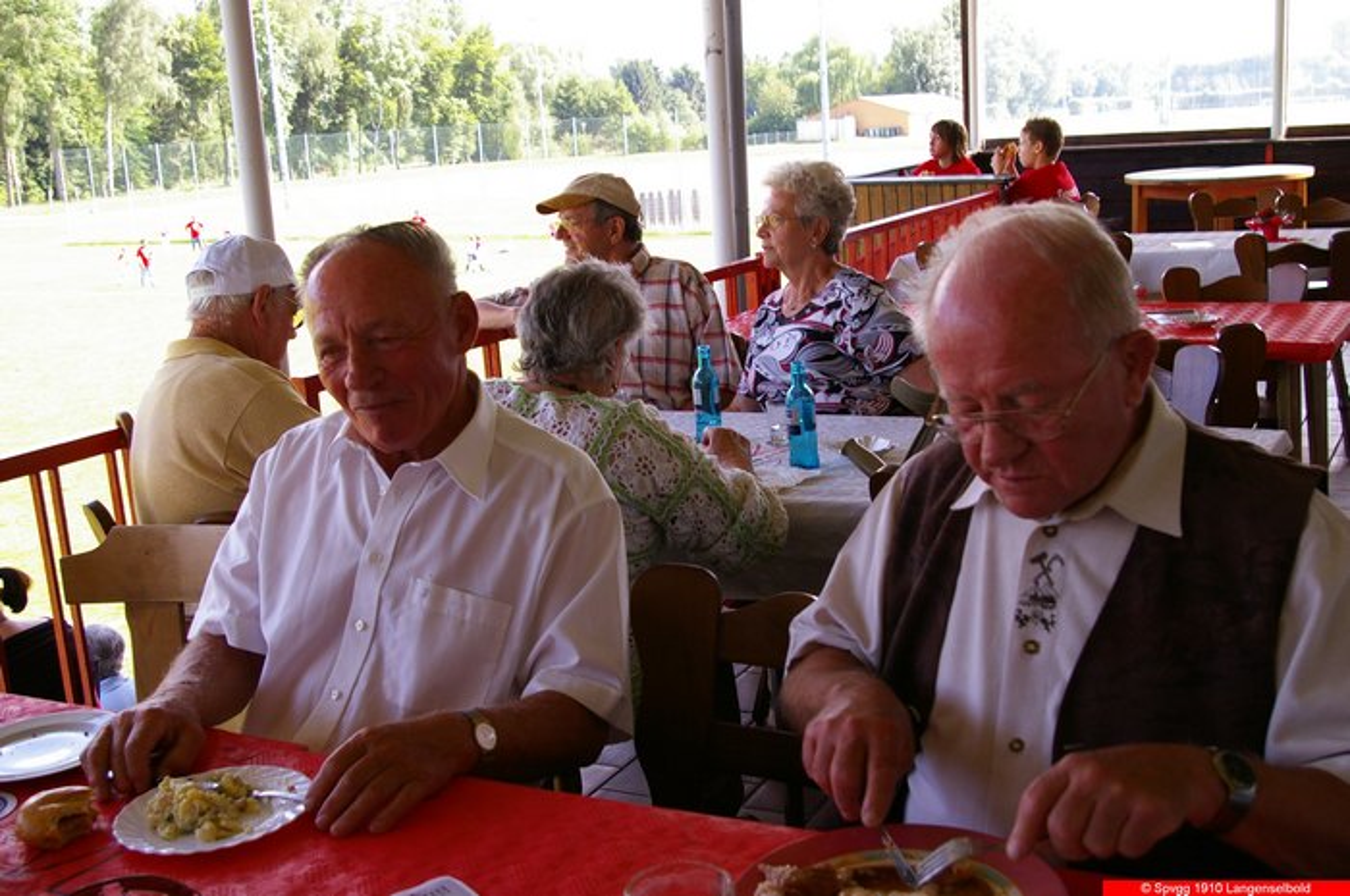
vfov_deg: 34.1
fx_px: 1461
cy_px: 448
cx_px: 675
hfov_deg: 49.6
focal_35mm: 39
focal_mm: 26
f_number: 5.6
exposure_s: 1/60
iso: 200
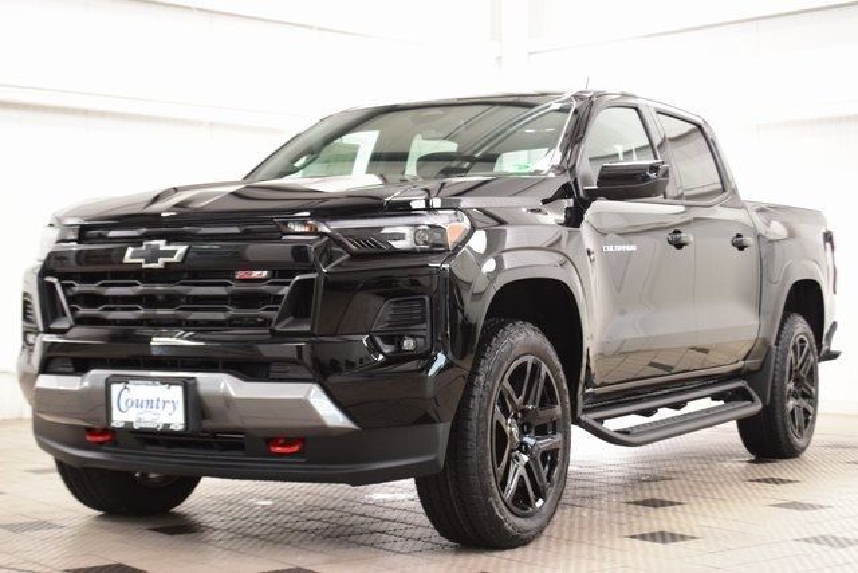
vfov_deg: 21.6
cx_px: 429
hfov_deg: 31.9
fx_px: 1502
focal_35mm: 63
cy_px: 286
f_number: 5.6
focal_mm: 42
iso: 1600
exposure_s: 1/30
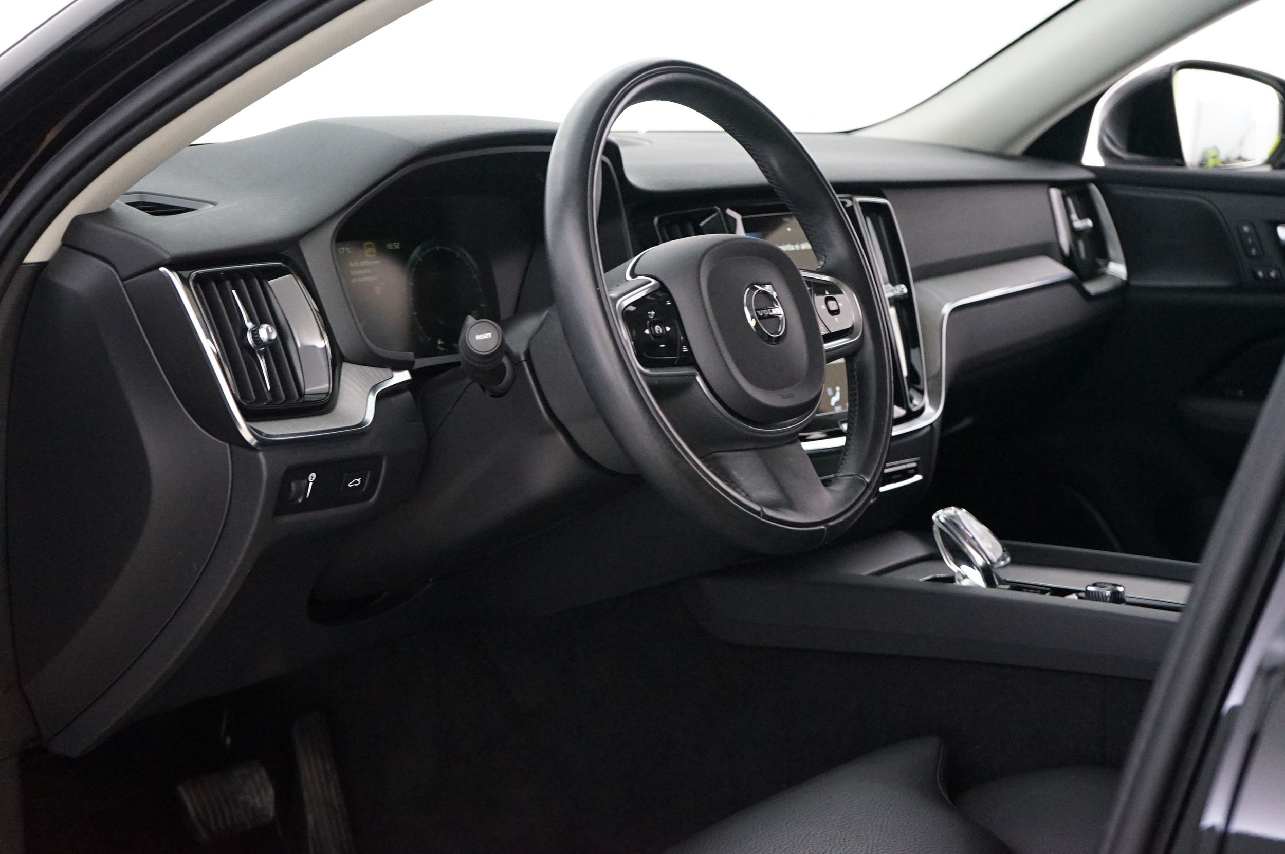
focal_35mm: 59
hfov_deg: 34.0
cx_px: 642
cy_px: 427
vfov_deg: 23.0
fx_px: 2104
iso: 6400
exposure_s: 1/30
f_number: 5
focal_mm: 59
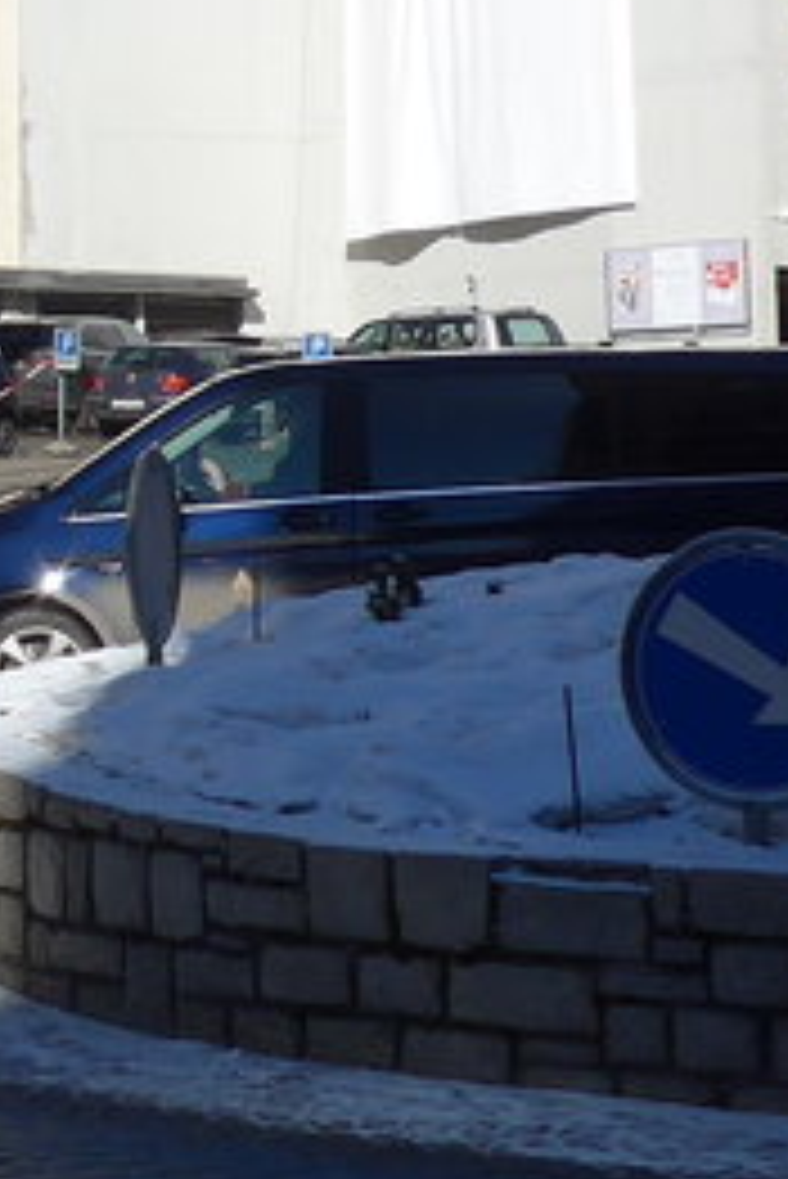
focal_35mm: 138
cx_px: -1130
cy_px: -99
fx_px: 4525
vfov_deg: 14.5
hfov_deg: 8.9
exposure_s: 1/2000
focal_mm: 6
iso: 80
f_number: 3.2
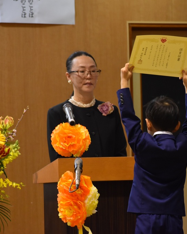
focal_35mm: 265
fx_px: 1831
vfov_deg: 7.3
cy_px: 117
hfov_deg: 5.8
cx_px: 130
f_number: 4.8
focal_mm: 125
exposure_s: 1/60
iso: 1400
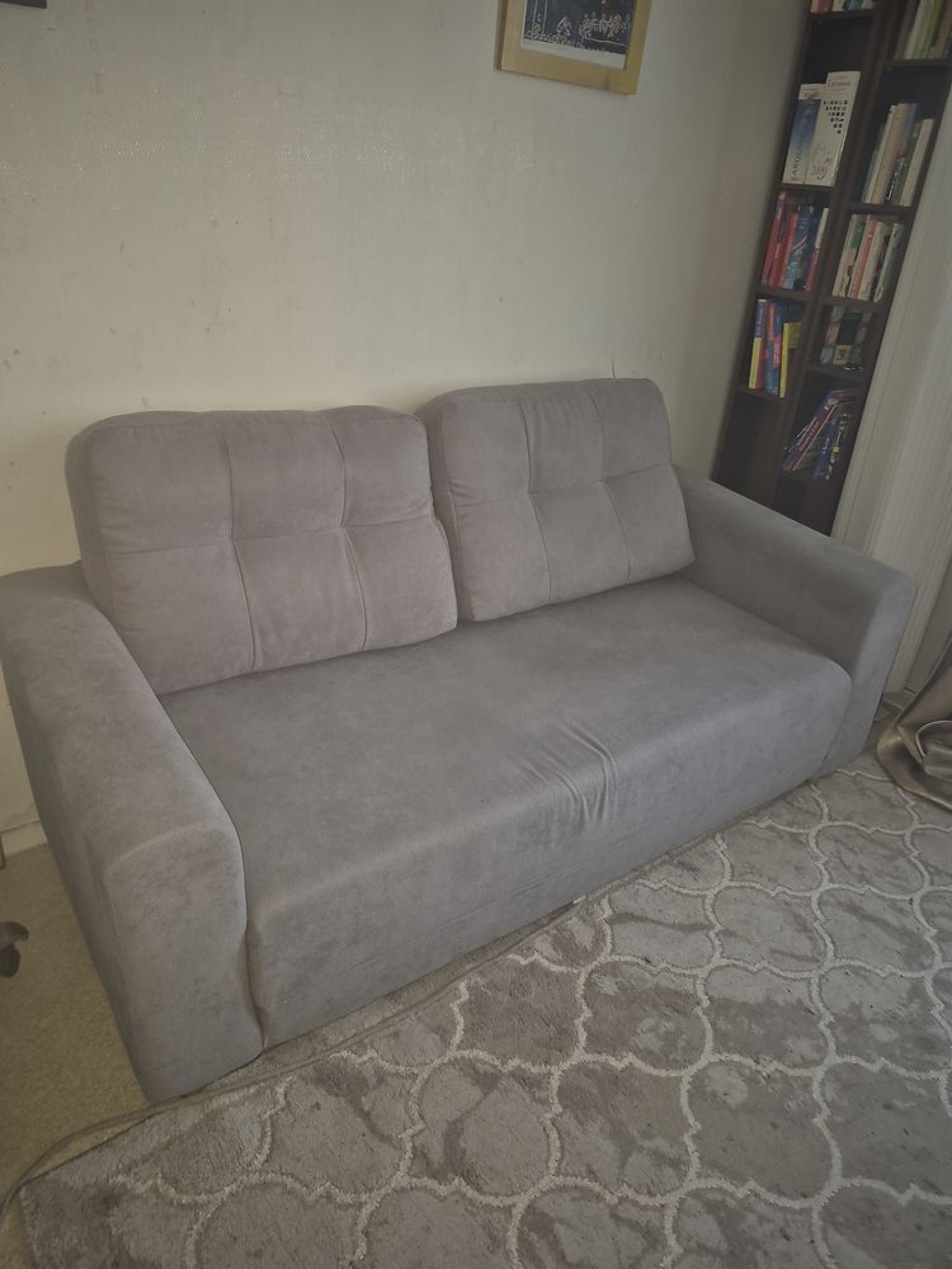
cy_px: 634
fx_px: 843
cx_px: 476
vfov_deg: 73.9
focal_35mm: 23
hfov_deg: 58.9
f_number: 1.8
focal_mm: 5.4
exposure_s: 1/20
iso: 125
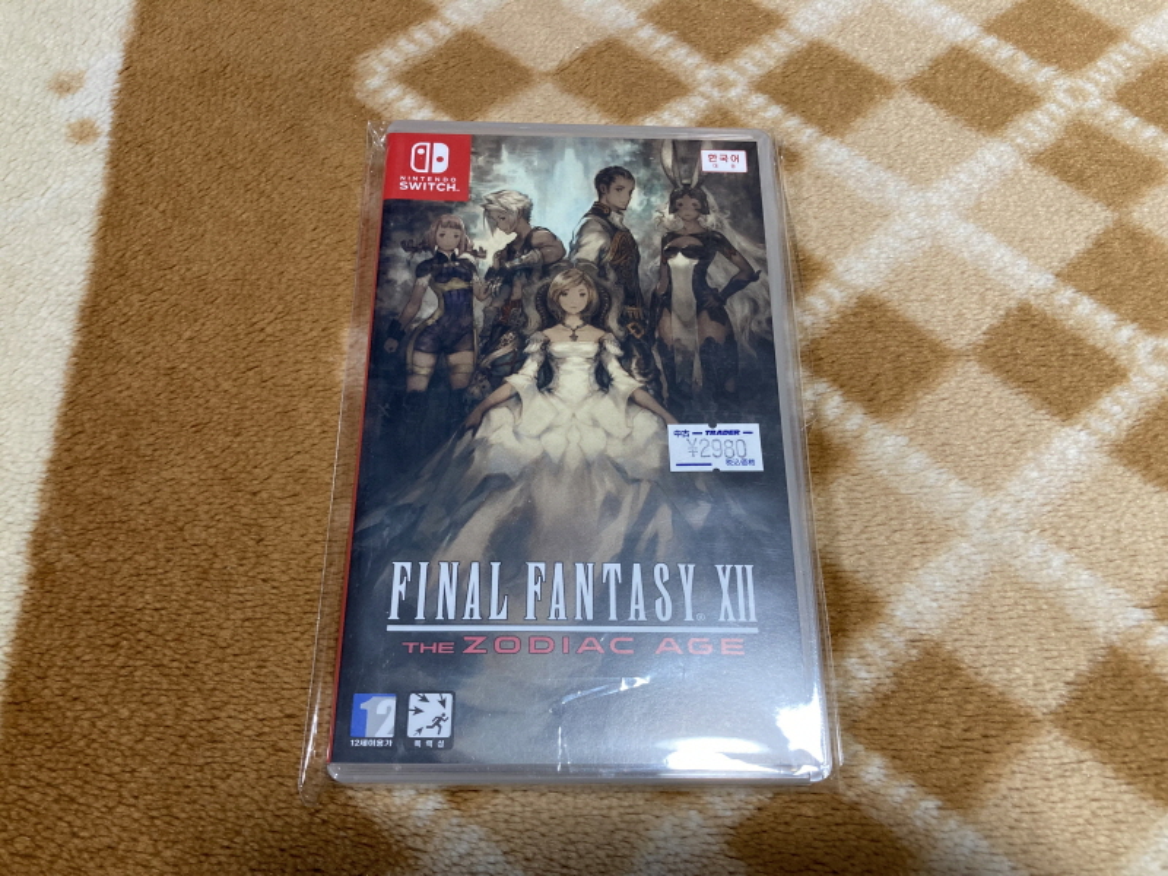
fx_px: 945
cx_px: 584
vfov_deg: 49.7
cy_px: 438
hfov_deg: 63.4
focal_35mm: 28
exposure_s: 1/50
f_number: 1.8
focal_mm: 3.99
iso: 100
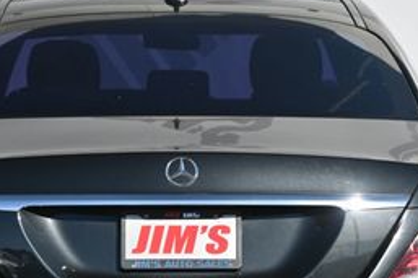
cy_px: 208
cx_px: 181
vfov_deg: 7.7
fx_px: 2077
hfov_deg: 11.5
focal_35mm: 179
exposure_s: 1/320
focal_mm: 48
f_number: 6
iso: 100
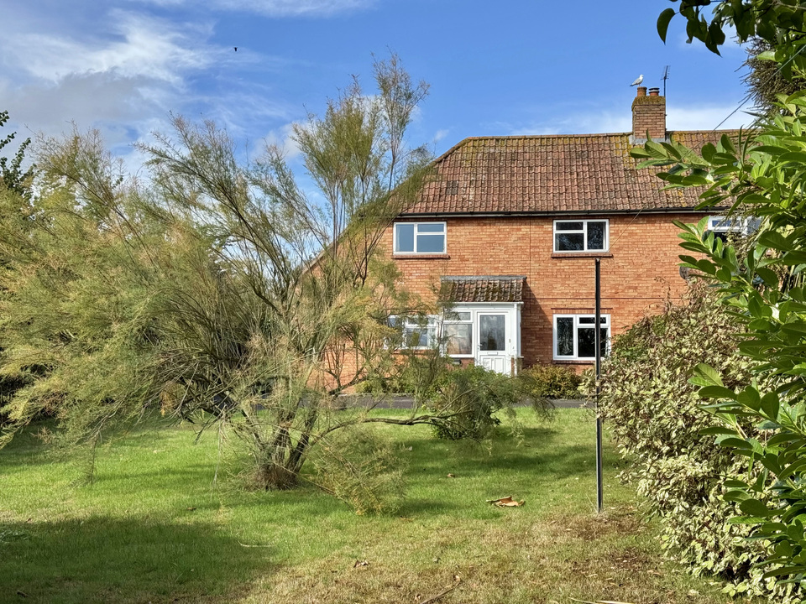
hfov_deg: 39.7
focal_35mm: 48
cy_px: 302
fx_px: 1118
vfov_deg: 30.3
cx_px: 403
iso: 64
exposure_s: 1/2717
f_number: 1.78
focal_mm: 6.76
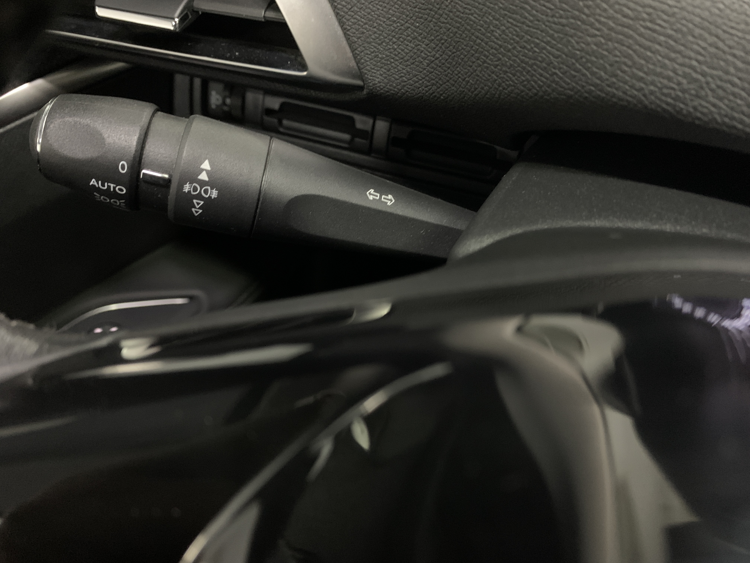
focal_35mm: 26
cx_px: 375
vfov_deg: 53.1
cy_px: 282
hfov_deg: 67.3
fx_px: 563
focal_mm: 4.25
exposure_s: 1/17
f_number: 1.8
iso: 800
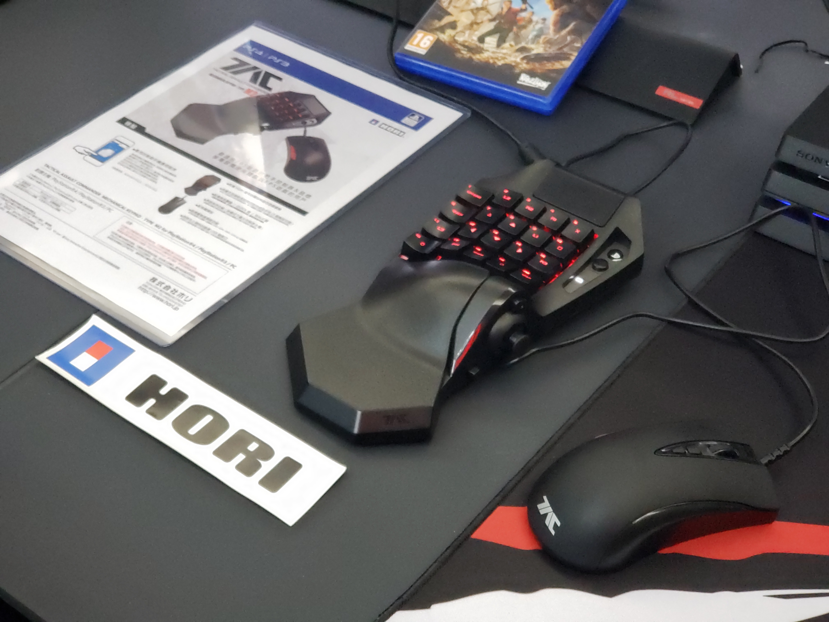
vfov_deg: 28.0
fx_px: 1245
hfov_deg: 36.8
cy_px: 311
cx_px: 414
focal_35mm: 52
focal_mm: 6
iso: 640
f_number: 2.4
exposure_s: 1/33
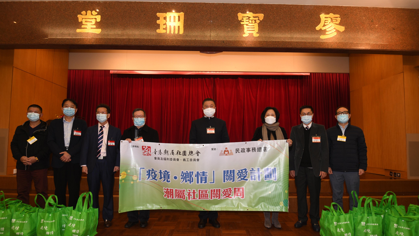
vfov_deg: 53.4
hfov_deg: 83.8
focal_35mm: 21
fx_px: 233
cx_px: 210
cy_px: 134
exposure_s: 1/160
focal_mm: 20
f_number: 4
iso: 1000
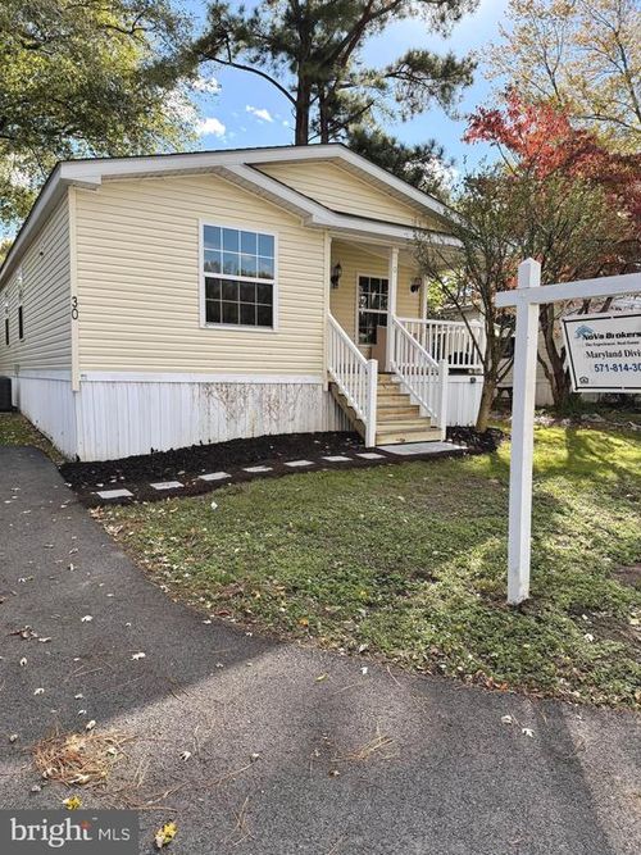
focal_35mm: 24
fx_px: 593
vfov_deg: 71.6
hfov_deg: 56.8
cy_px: 428
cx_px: 320
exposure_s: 1/2169
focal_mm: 6.76
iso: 100
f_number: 1.78
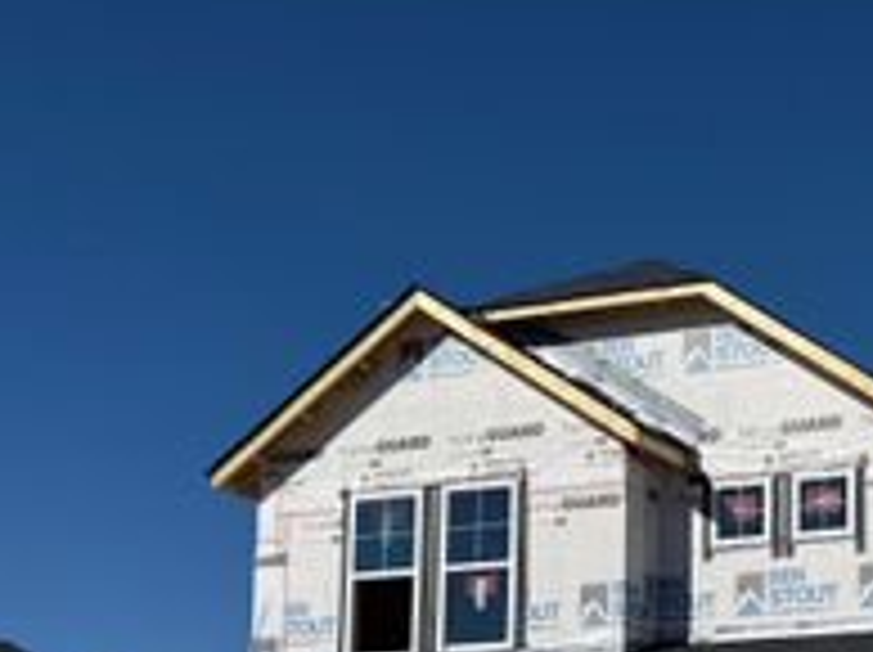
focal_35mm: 62
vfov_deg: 22.1
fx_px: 1562
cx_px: 976
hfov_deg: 28.2
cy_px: 740
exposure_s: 1/11905
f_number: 1.78
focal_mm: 6.76
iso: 80
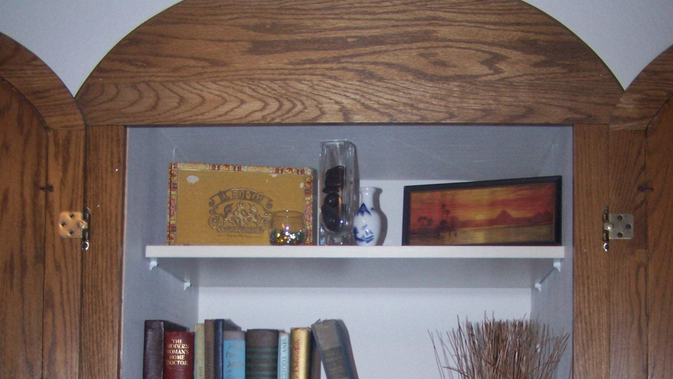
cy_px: 369
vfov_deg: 20.8
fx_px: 999
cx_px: 332
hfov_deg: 37.2
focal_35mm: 56
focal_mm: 6.3
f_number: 2.8
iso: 140
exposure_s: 1/60
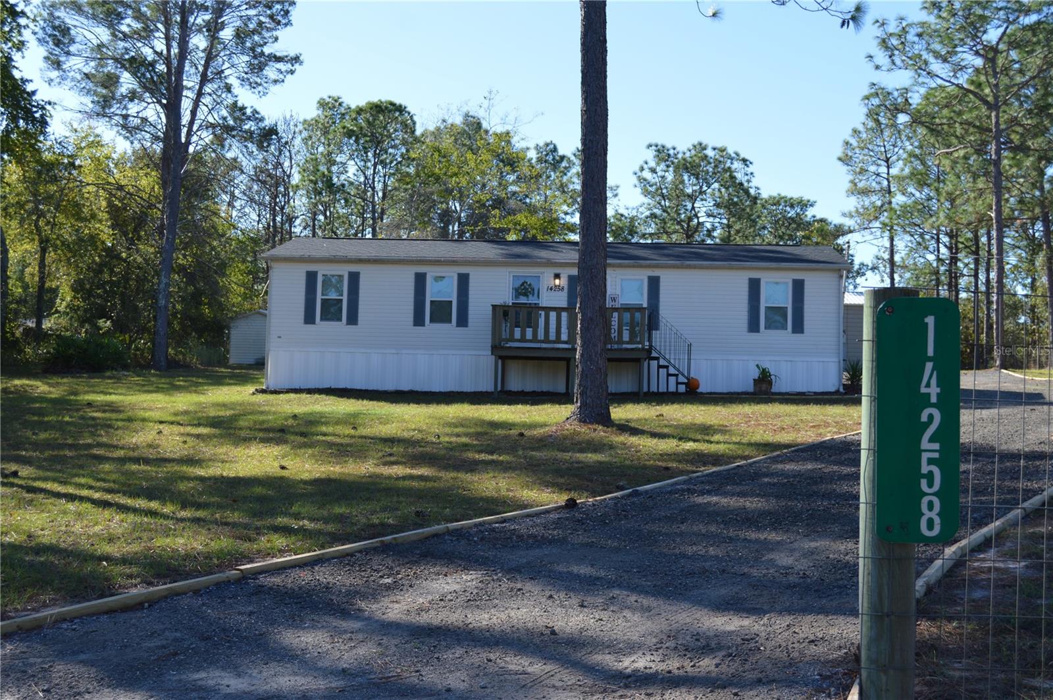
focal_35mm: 46
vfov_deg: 28.9
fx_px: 1359
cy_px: 350
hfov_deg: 42.4
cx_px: 526
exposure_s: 1/200
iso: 100
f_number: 7.1
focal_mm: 31
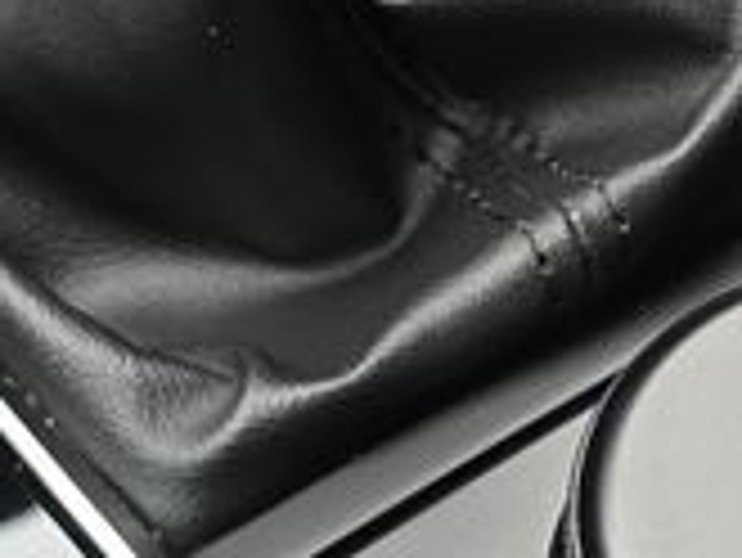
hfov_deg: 13.7
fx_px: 3067
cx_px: 562
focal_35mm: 143
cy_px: 162
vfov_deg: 10.4
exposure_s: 1/180
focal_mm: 6.3
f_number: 1.7
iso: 250
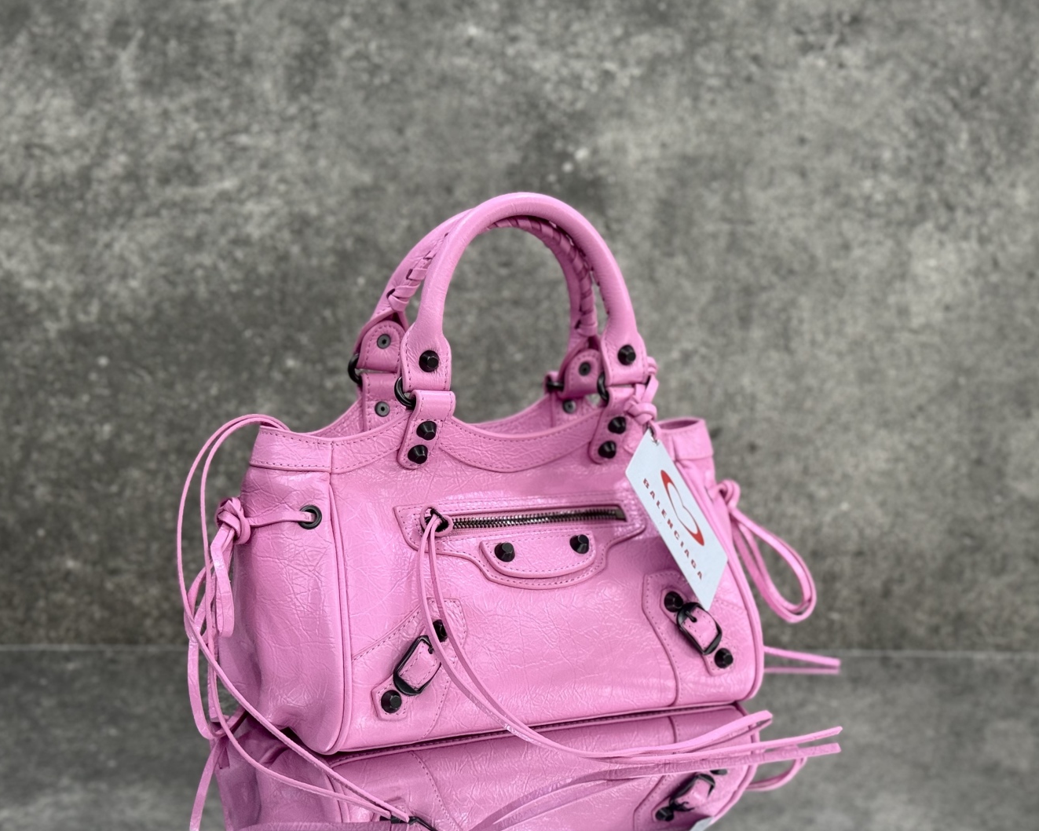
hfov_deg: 36.7
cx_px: 510
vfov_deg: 29.7
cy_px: 411
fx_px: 1568
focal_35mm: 51
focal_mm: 6.76
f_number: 1.78
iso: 125
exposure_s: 1/50
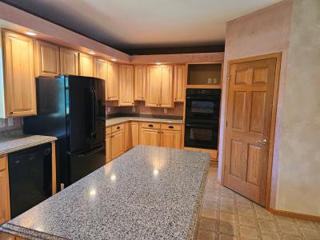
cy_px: 120
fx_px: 213
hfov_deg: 73.9
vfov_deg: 58.9
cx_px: 160
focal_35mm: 23
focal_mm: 5.4
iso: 640
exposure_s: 1/120
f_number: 1.8
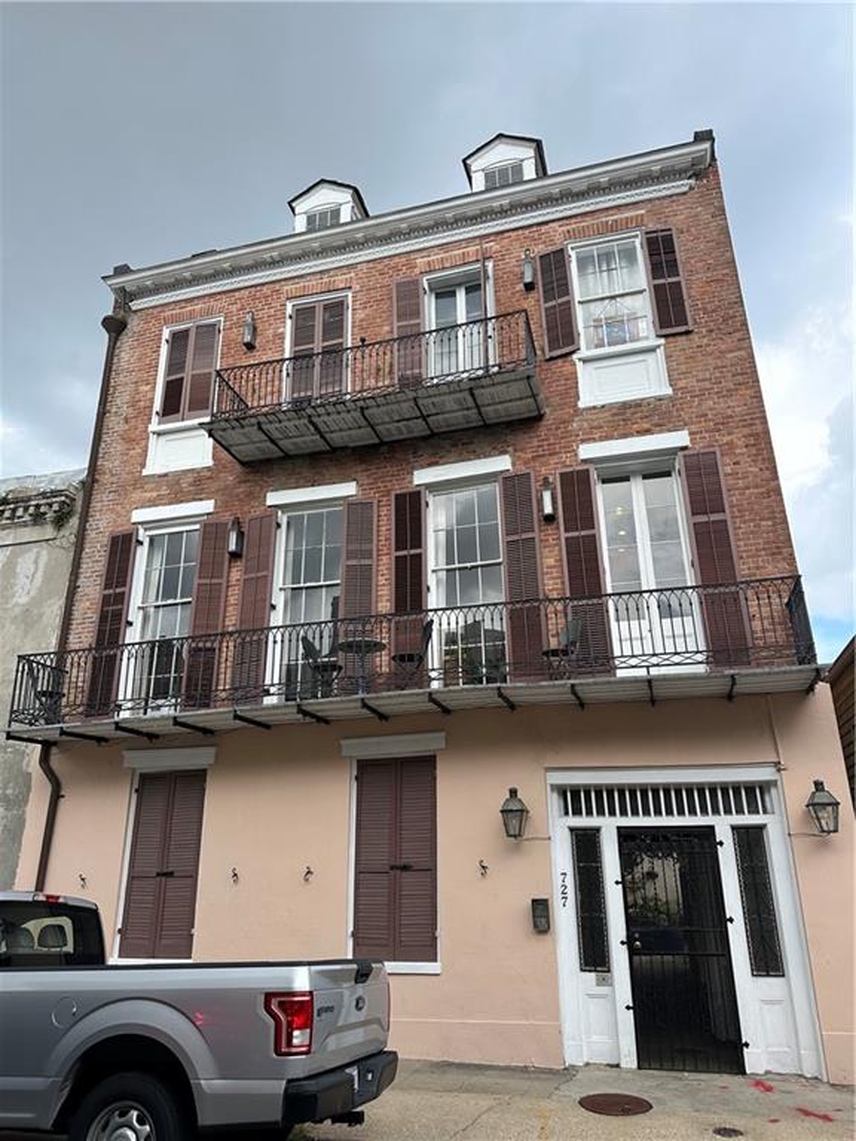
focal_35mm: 24
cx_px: 428
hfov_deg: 56.8
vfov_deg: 71.6
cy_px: 570
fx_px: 791
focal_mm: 6.86
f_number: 1.78
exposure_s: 1/1009
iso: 80
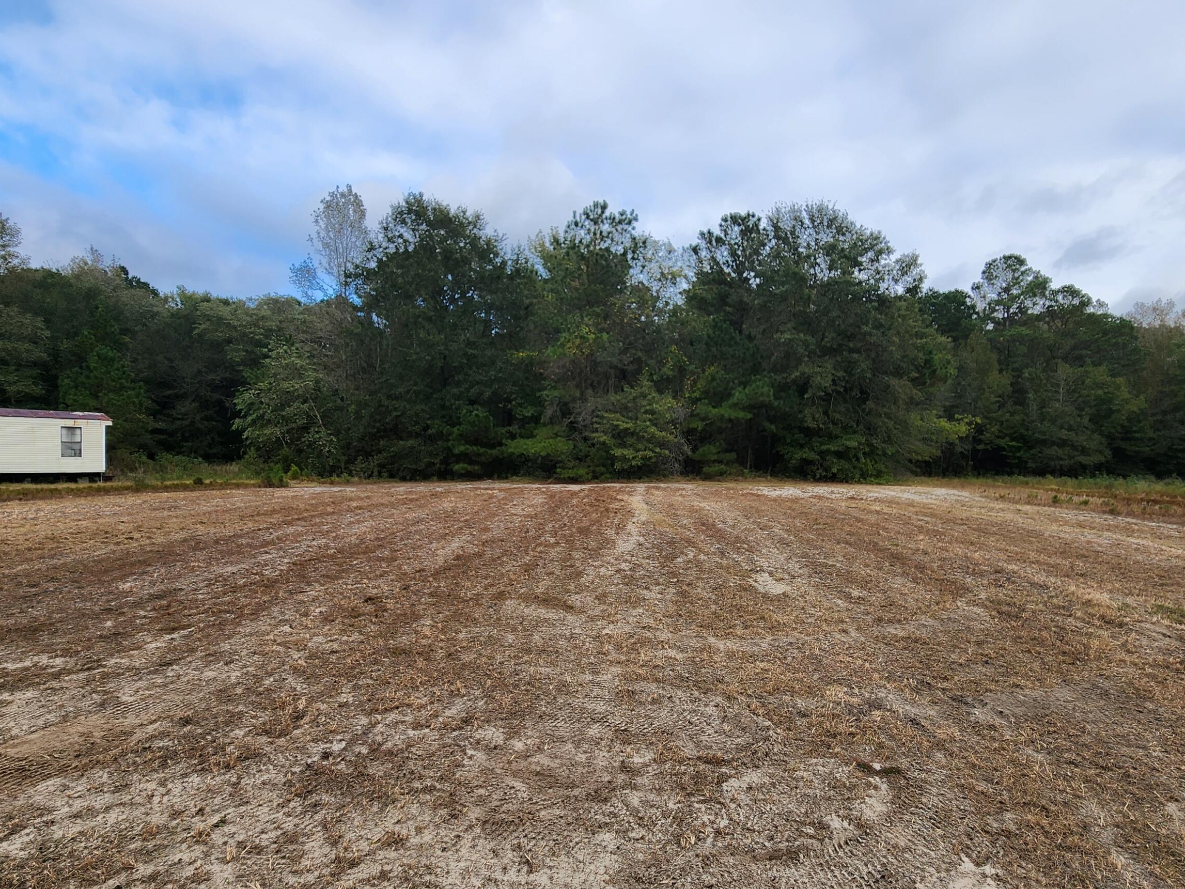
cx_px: 620
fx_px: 582
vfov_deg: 74.6
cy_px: 479
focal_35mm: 17
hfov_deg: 91.0
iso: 50
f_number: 2.2
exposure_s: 1/805
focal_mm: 2.2
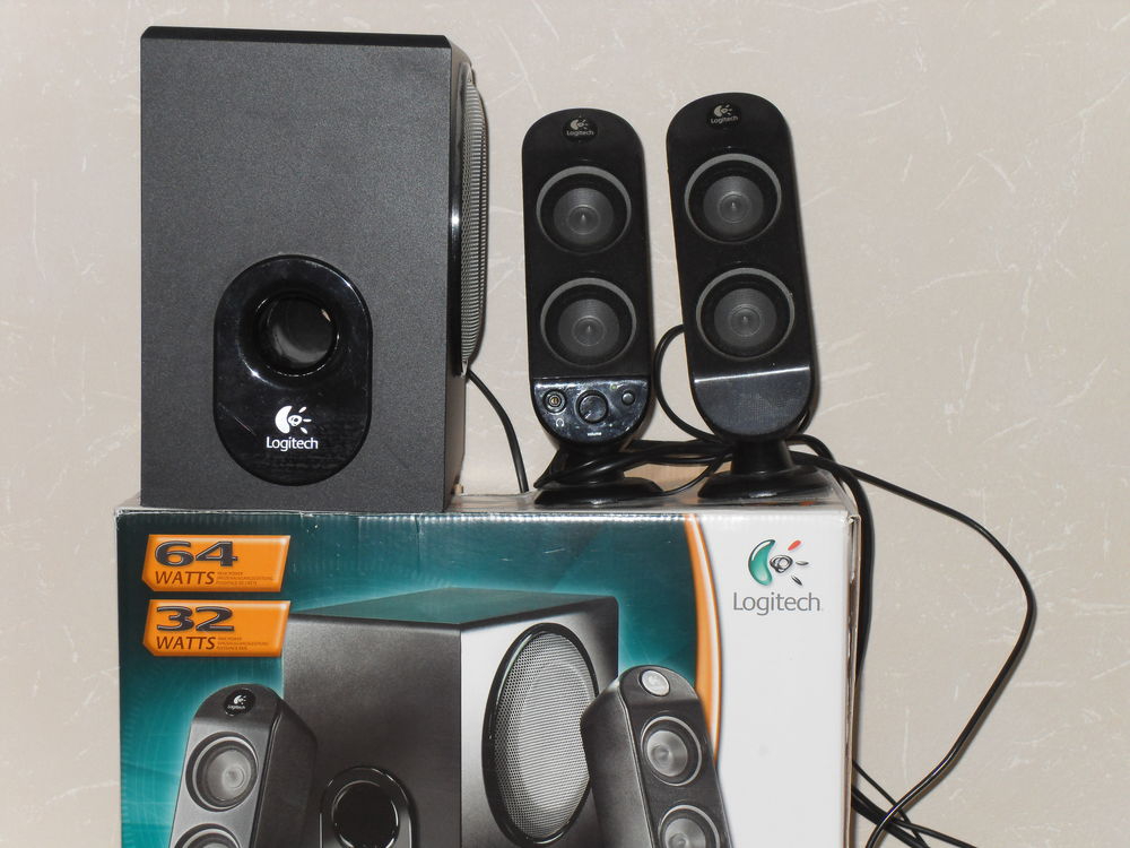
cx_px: 565
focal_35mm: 75
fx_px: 2448
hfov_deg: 26.0
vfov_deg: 19.6
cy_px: 424
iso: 200
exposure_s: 1/90
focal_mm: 16.1
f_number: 4.9
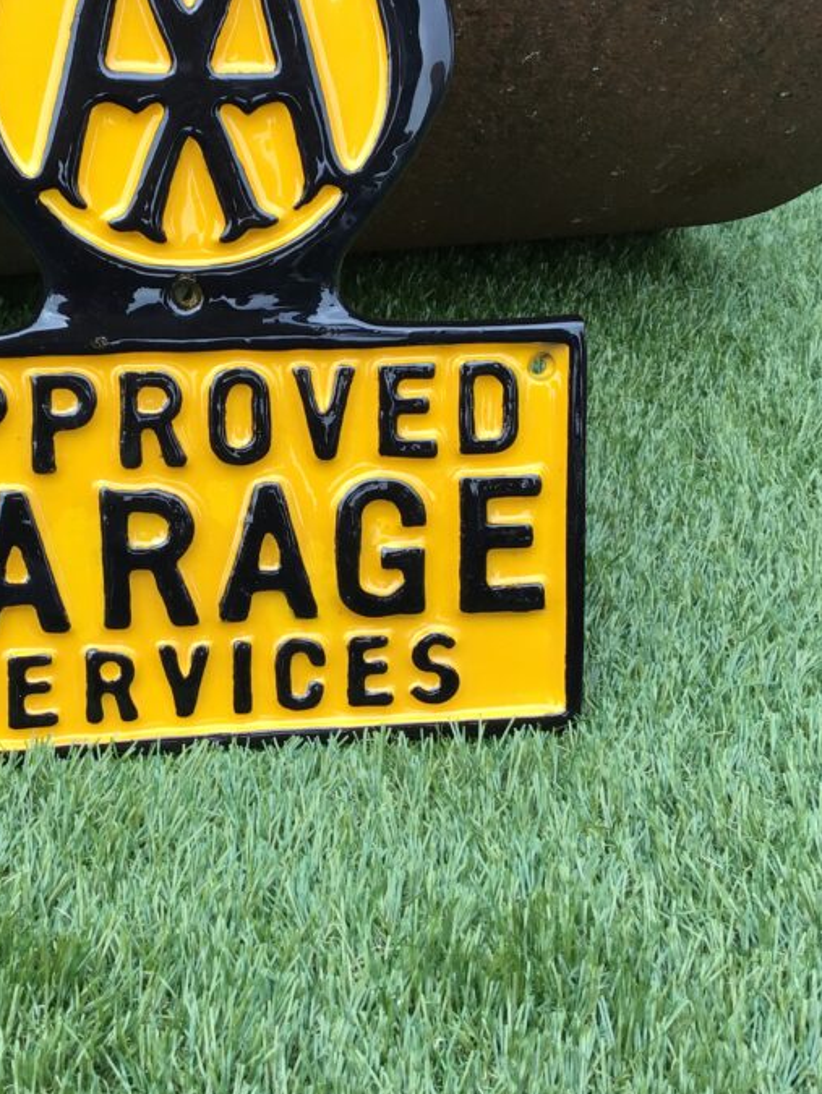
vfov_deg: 40.2
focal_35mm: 47
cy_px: 428
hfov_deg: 30.5
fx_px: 1487
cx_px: 227
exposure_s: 1/100
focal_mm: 3.3
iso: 25
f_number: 2.4
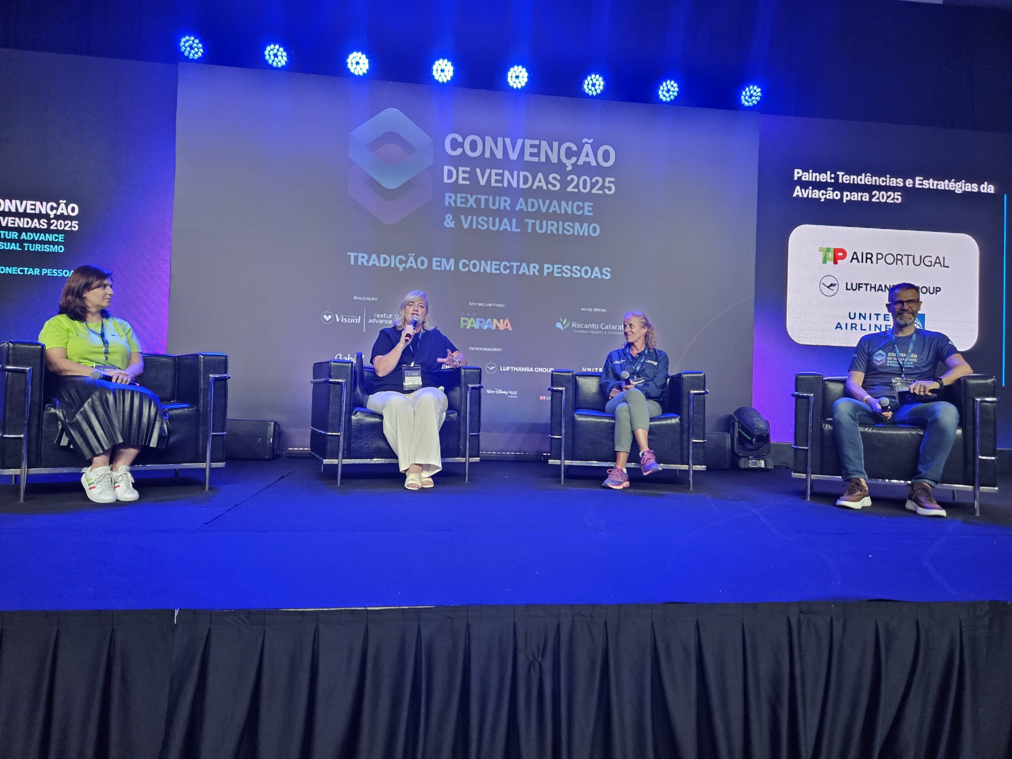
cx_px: 506
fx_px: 672
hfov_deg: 73.9
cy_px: 380
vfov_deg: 58.9
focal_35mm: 23
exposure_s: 1/60
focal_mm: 5.4
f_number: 1.8
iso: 250
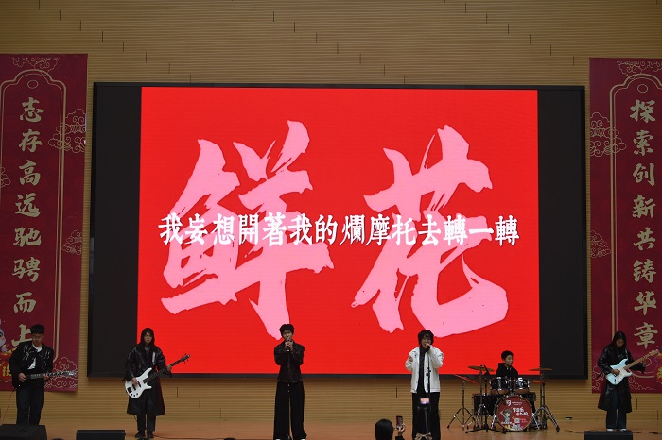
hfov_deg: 28.9
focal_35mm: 70
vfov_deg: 19.4
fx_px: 1287
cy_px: 220
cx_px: 331
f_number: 4
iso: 320
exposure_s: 1/80
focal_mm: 70
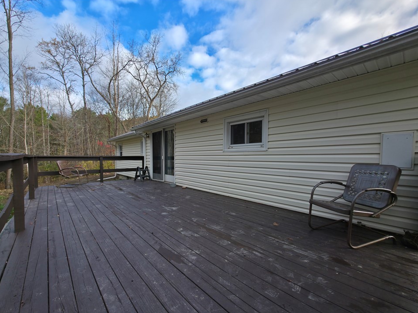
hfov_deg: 101.9
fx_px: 169
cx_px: 195
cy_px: 164
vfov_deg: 85.6
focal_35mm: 14
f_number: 1.9
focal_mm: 2.2
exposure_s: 1/1588
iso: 20
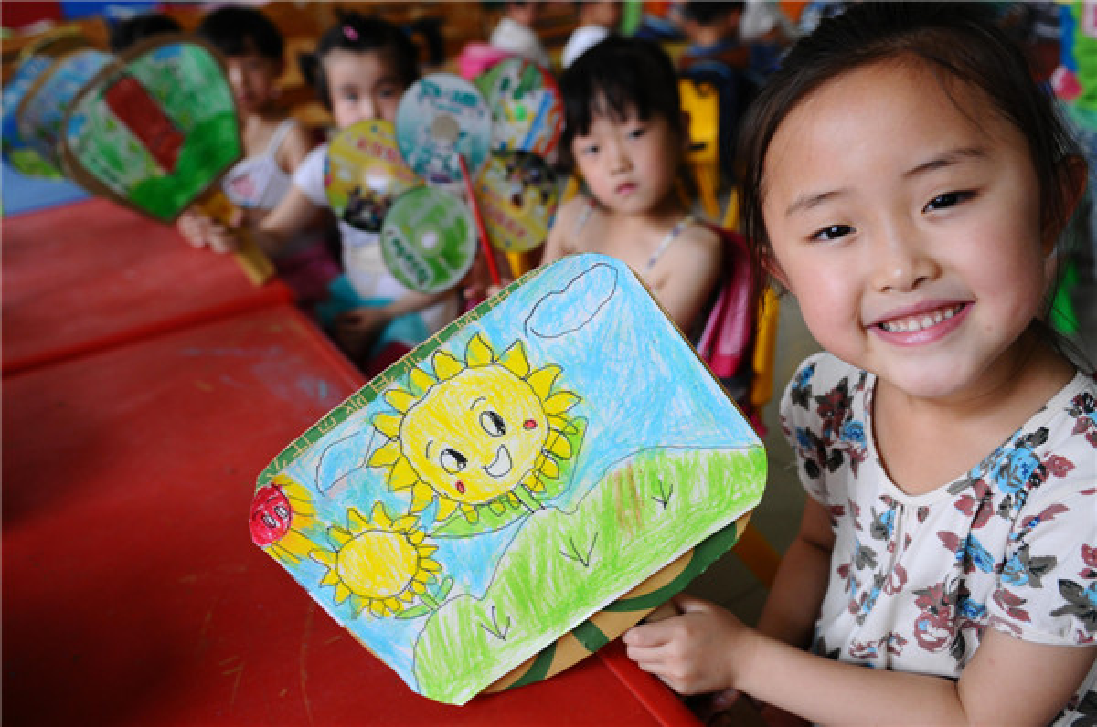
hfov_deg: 62.0
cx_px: 548
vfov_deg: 43.5
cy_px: 364
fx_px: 913
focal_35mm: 30
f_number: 2.8
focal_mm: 20
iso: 400
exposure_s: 1/400
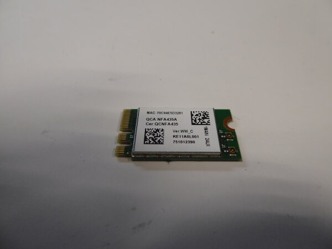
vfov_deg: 54.9
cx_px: 166
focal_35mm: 25
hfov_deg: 69.4
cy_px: 124
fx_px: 240
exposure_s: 1/60
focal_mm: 4.3
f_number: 3.3
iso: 160
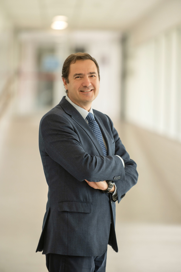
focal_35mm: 200
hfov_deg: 6.9
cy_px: 136
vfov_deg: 10.3
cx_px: 90
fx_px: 1508
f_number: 2.8
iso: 400
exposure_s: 1/125
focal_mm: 200
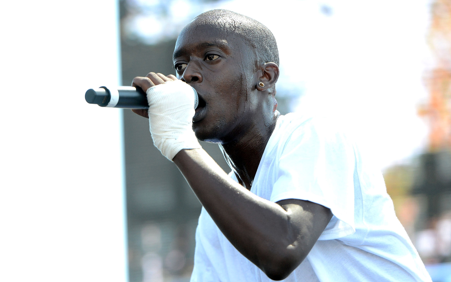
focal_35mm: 194
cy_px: 141
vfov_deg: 6.8
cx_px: 226
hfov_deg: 10.8
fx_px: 2385
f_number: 4.5
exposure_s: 1/2000
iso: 1000
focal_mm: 190
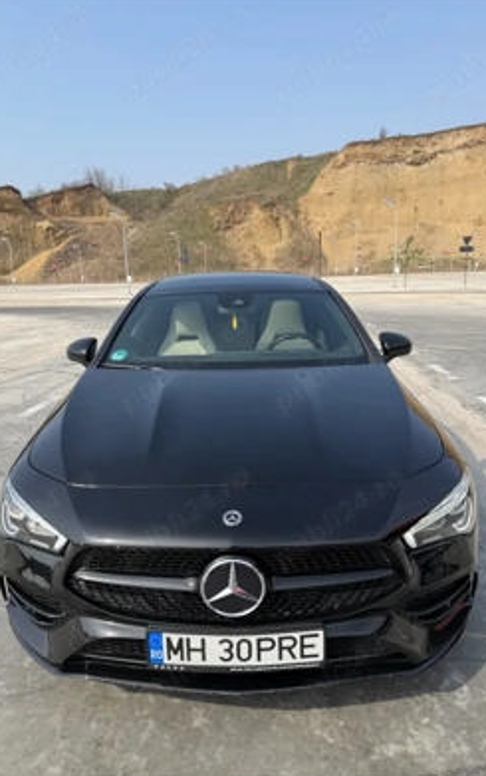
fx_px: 550
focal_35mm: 26
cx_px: 224
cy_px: 387
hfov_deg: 47.6
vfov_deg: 70.4
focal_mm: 6.76
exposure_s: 1/3021
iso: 80
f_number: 1.78
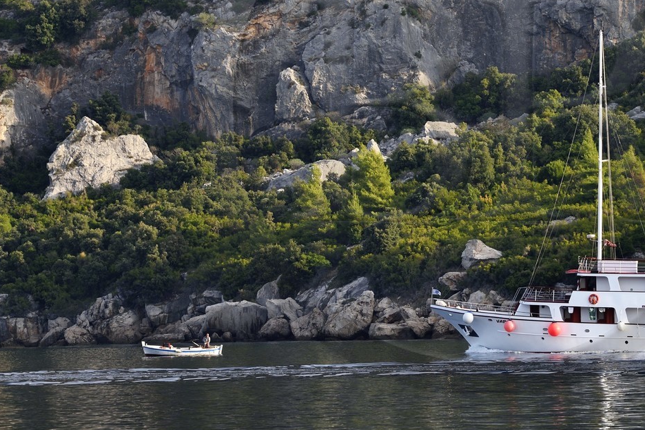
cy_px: 109
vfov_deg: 4.0
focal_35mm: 342
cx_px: 487
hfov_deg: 6.0
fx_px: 6124
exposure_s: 1/400
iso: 200
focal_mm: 200
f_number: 8
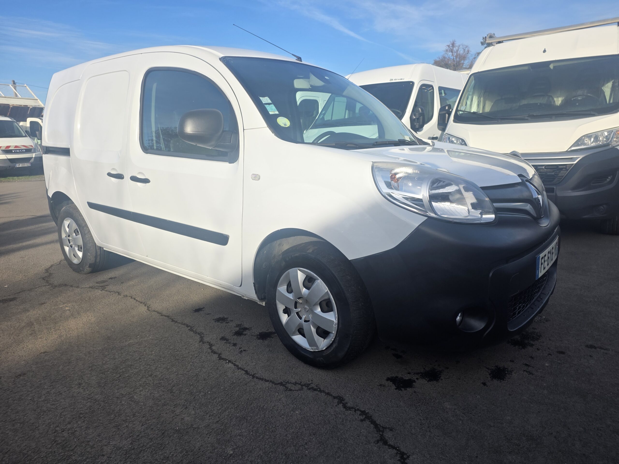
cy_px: 232
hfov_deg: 73.9
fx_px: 411
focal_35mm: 23
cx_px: 310
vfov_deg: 58.9
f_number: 1.7
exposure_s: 1/4434
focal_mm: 6.25
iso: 80
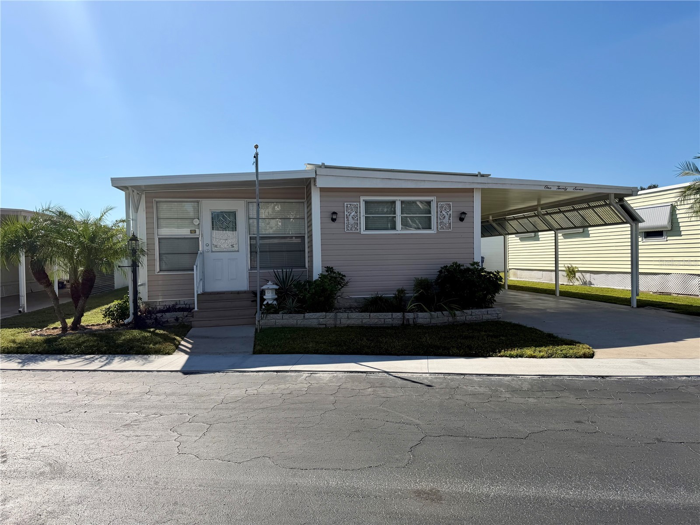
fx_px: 485
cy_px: 262
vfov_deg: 56.8
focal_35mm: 24
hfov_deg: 71.6
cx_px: 350
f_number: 1.78
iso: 80
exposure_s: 1/7353
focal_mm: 6.76
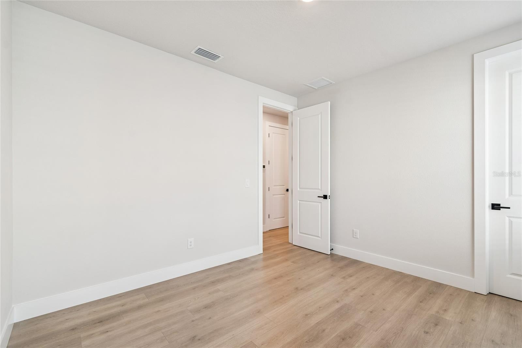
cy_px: 174
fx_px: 217
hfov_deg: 100.4
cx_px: 261
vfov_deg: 77.3
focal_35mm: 15
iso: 100
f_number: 7.1
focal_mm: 10
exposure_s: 1/4
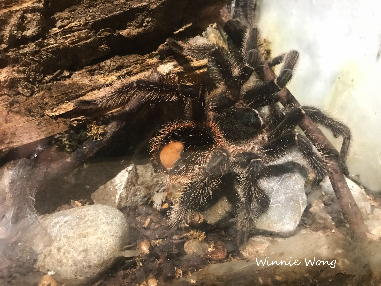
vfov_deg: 49.7
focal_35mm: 28
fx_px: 308
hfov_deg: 63.4
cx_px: 190
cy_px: 143
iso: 100
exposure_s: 1/17
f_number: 1.8
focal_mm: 3.99
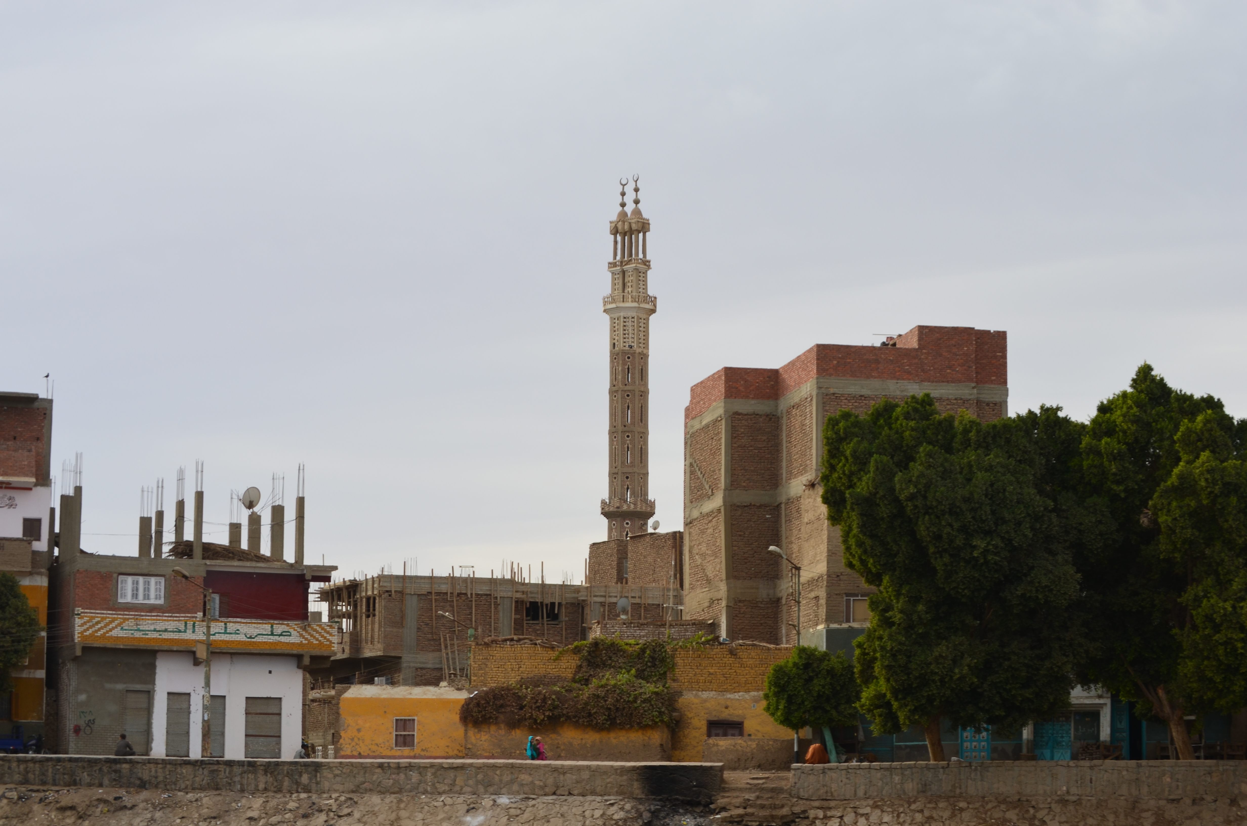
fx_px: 2852
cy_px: 413
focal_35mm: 82
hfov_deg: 24.7
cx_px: 624
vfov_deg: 16.5
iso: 160
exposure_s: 1/125
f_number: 11
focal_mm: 55
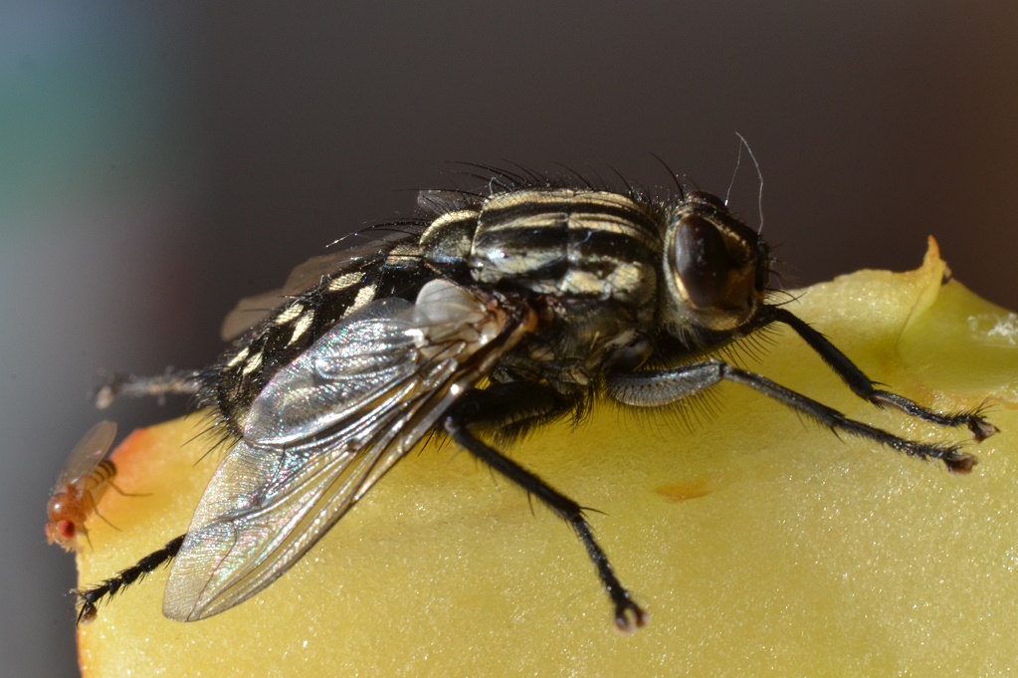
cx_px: 509
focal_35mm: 135
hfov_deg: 15.2
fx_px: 3815
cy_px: 339
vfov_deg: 10.1
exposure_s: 1/20
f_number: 36
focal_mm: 90
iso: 320
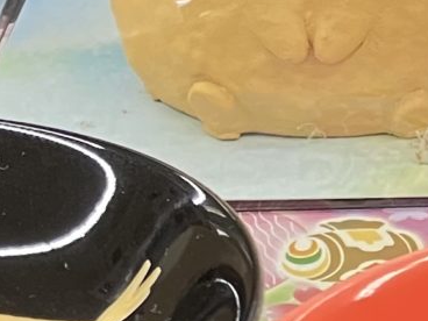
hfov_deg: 9.7
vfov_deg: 7.6
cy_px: 0
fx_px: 2411
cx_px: 704
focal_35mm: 195
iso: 125
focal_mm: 3.99
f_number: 1.8
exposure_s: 1/50
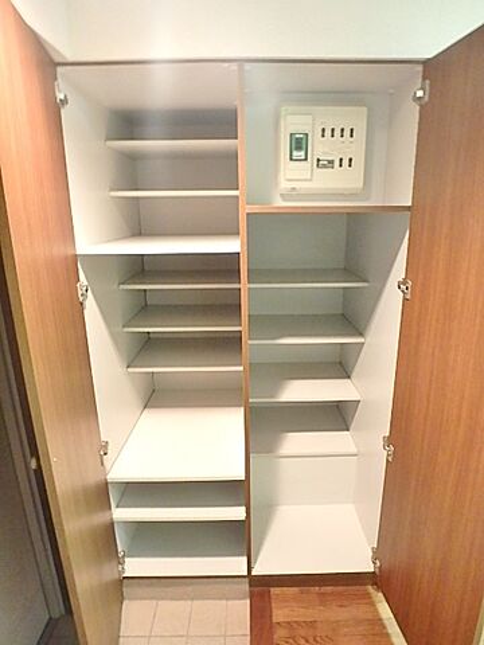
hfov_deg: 63.4
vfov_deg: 79.0
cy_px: 322
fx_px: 391
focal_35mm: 21
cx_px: 242
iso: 800
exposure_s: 1/10
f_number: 3.5
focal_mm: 3.7
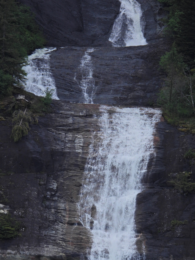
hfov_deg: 1.6
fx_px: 7135
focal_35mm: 950
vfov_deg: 2.1
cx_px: 98
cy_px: 130
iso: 180
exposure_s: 1/500
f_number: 5.6
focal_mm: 170
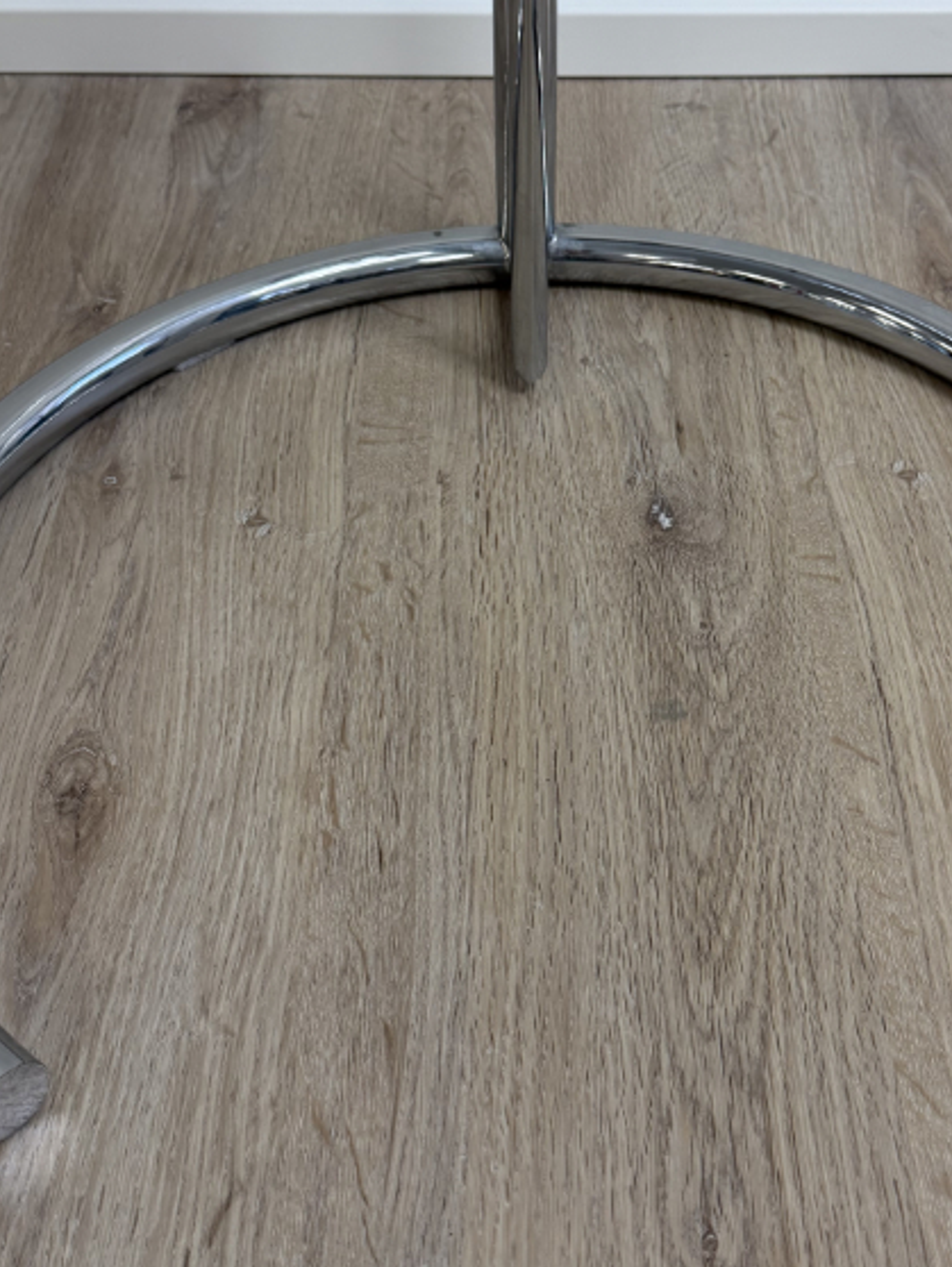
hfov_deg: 33.5
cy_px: 536
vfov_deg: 43.7
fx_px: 1576
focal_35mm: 43
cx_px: 563
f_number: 1.8
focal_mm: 6.8
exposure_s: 1/100
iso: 125
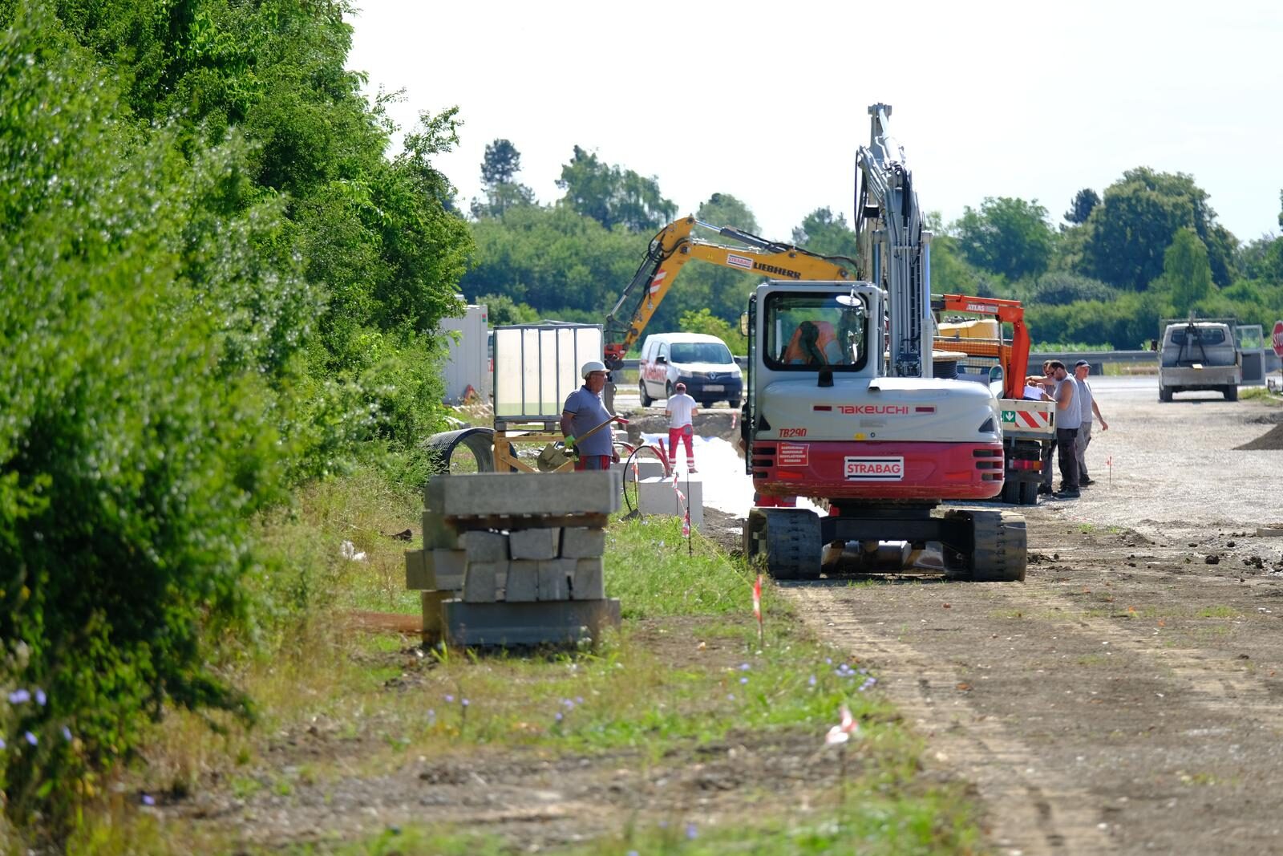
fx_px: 7484
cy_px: 428
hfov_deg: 9.8
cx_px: 642
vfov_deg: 6.5
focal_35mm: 210
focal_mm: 140
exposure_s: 1/1600
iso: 200
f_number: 2.8
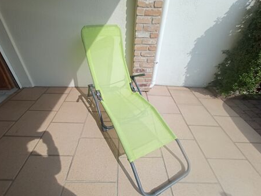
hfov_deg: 94.4
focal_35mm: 16
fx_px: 121
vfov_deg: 78.2
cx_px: 123
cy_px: 97
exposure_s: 1/1488
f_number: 2.2
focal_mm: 1.65
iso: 113
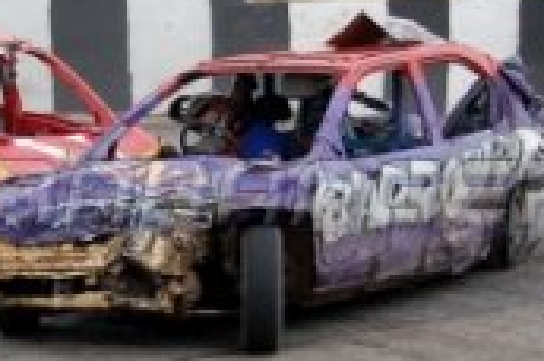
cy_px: 203
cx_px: 161
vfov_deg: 7.2
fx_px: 2866
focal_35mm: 190
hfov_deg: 10.8
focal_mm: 34
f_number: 4.5
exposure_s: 1/500
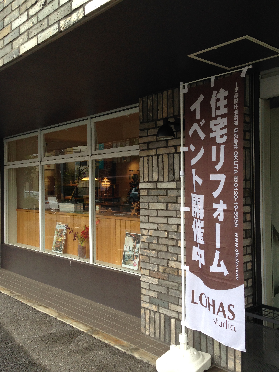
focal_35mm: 37
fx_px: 398
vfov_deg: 50.1
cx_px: 150
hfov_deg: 38.6
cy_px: 187
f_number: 2.4
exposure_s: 1/120
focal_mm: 4.12
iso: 80
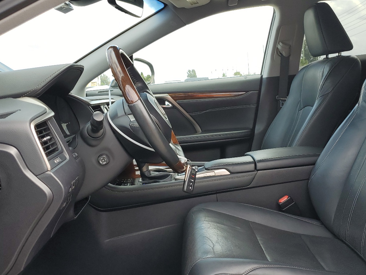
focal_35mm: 36
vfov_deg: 39.4
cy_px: 171
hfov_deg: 51.2
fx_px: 381
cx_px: 209
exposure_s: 1/556
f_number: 1.5
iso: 50
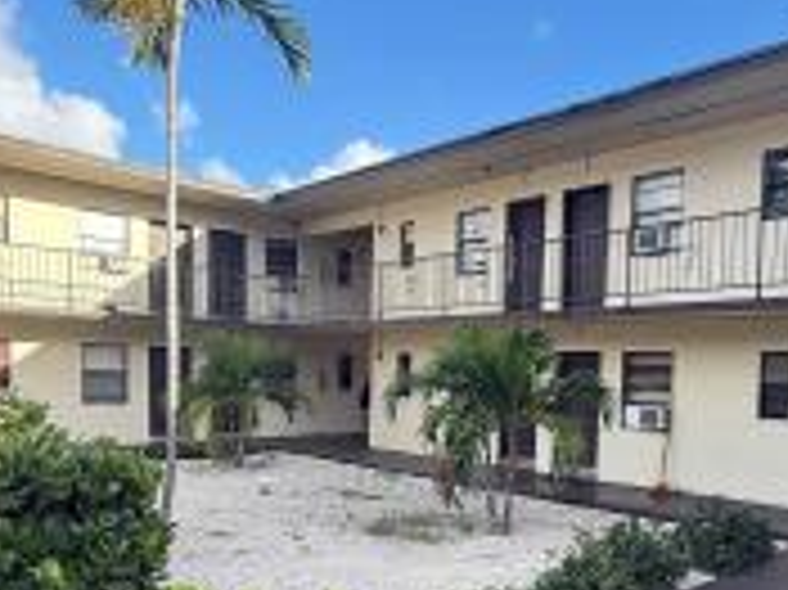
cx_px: 491
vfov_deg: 43.0
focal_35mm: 32
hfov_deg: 56.2
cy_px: 428
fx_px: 728
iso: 64
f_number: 2.2
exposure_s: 1/388
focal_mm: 2.22
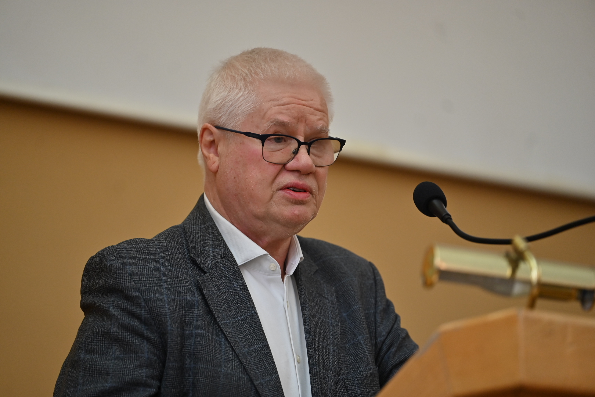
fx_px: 2975
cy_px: 198
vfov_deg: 7.6
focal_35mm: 180
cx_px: 298
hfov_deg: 11.4
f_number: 2.8
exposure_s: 1/200
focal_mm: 180
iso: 720
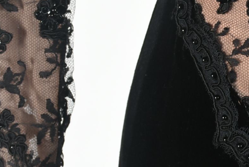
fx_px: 1668
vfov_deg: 5.7
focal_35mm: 241
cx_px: 383
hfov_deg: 8.3
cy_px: 93
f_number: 10
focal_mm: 42
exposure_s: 1/60
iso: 320
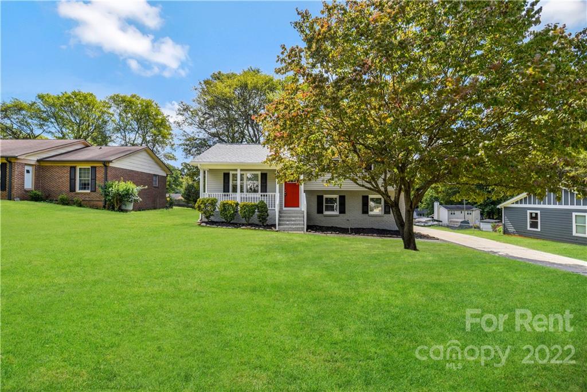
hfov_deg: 100.4
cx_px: 294
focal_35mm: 15
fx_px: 245
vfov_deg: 77.3
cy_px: 196
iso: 320
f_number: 8
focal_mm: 15
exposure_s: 1/400
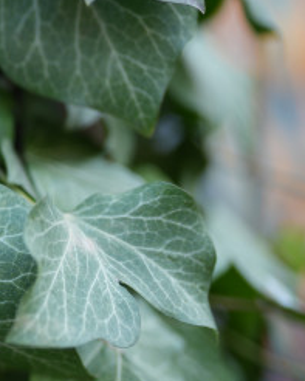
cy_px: 269
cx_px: -344
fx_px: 1601
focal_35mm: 142
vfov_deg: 13.5
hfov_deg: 9.9
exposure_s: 1/200
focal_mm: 35
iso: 100
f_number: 1.2
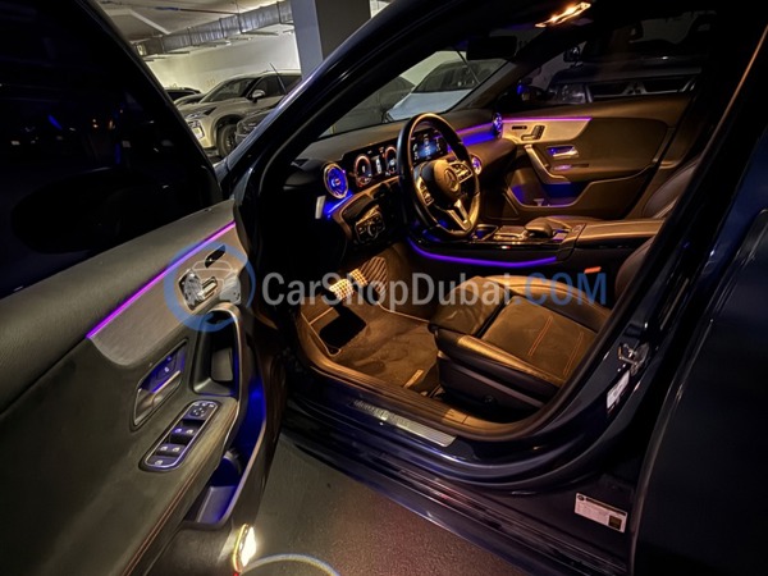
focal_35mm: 14
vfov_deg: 85.7
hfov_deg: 102.1
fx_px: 311
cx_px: 384
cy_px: 288
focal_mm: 2.22
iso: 1000
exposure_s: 1/11
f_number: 2.2
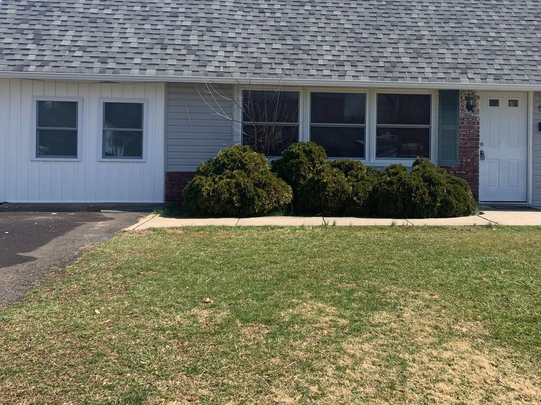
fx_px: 641
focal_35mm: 41
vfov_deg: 34.9
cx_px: 362
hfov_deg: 45.1
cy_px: 149
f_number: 1.8
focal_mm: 4.25
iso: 25
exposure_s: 1/1779
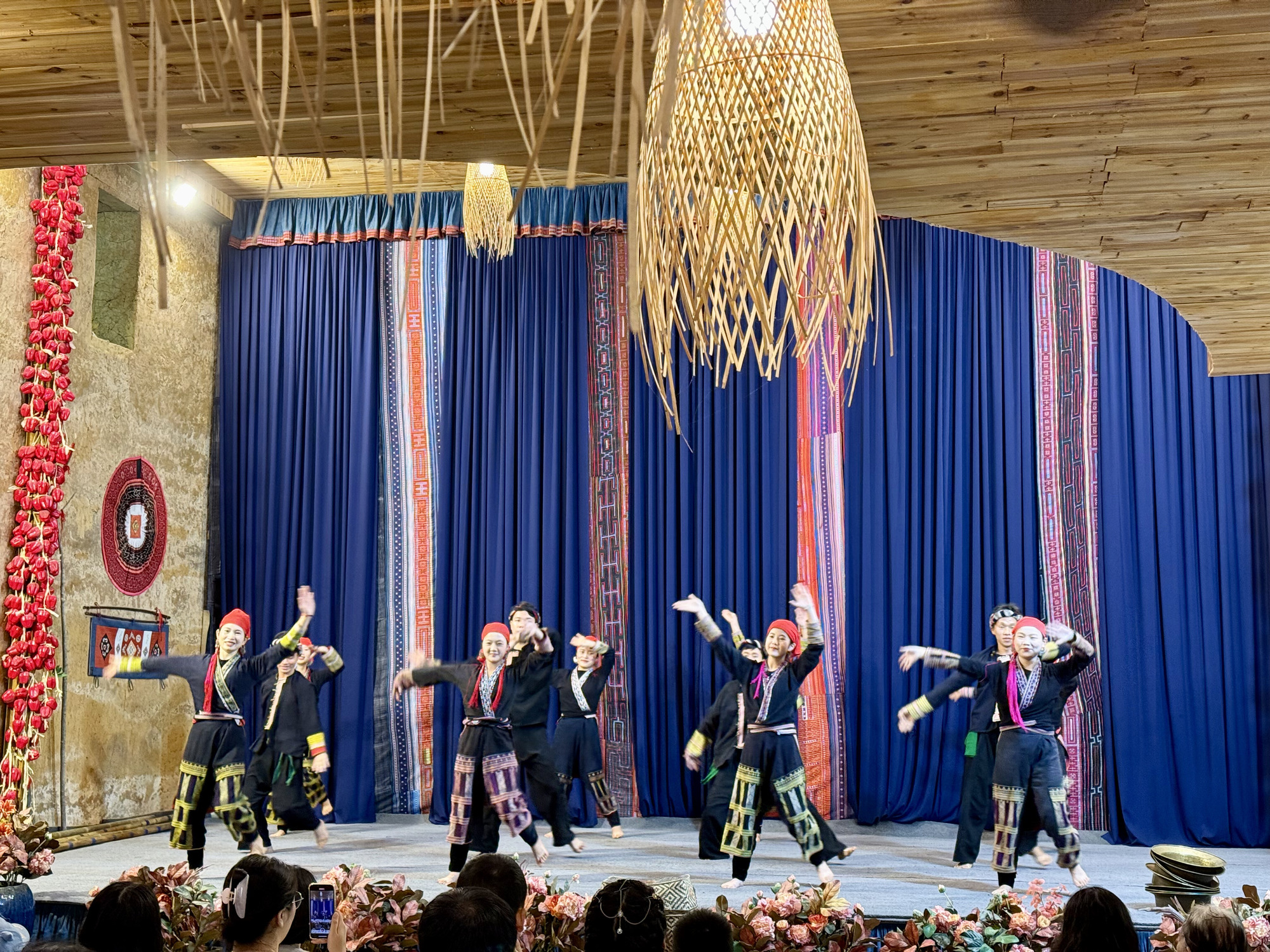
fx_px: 1761
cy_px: 476
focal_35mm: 48
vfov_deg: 30.3
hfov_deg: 39.7
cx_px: 635
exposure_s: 1/50
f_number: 1.78
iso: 200
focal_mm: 6.76
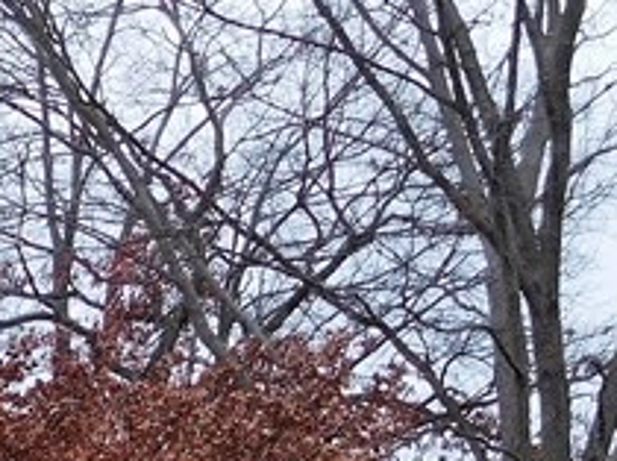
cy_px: 1069
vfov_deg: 8.1
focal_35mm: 171
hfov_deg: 10.4
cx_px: -737
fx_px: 3044
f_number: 3.8
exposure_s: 1/30
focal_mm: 6.2
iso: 140
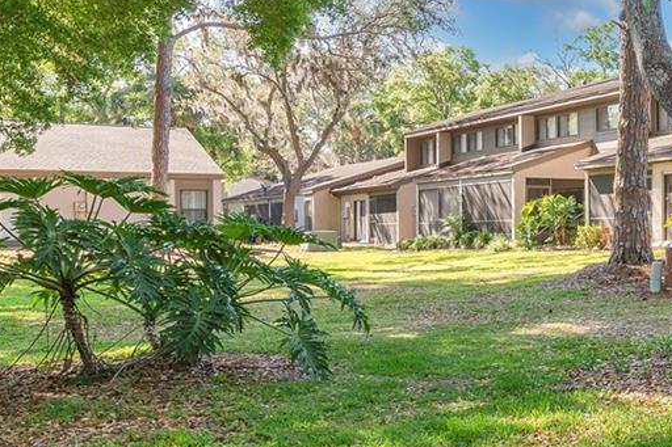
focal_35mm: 50
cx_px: 773
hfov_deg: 33.5
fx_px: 933
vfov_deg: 27.0
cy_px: 232
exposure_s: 1/40
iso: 100
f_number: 8
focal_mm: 16
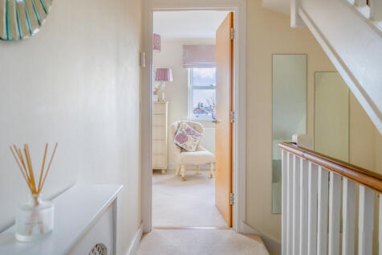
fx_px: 318
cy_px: 128
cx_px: 191
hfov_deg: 61.9
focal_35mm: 30
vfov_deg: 43.6
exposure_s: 1/10
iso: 100
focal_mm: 20
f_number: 4
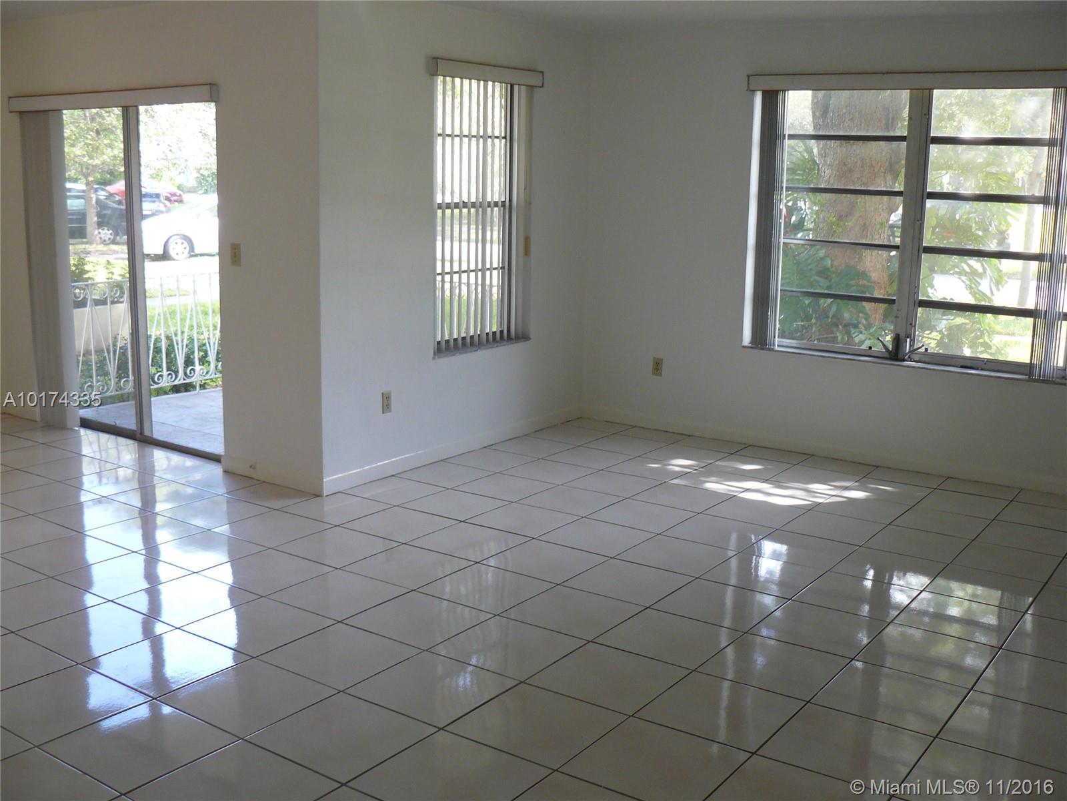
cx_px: 534
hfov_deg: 51.4
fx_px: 1110
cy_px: 400
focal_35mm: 36
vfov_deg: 39.7
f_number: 2.8
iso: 100
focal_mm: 6
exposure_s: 1/50
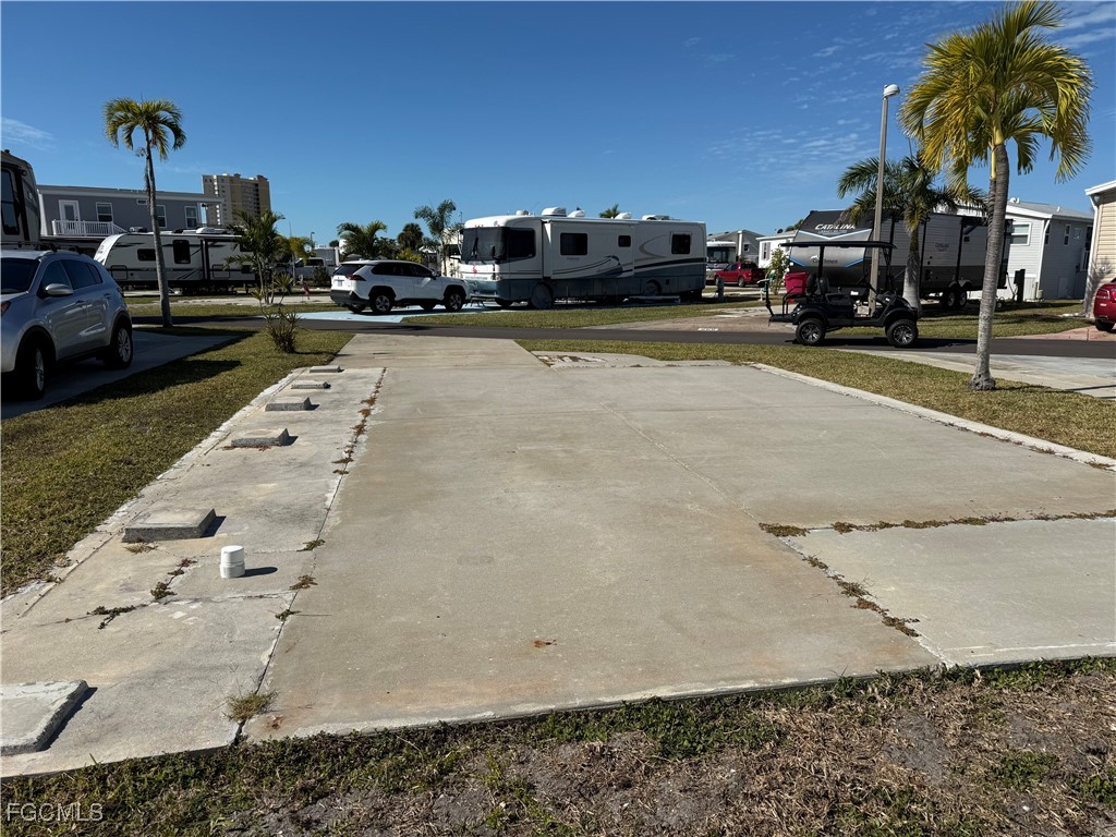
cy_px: 418
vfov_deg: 56.8
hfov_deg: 71.6
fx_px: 774
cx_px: 558
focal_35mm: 24
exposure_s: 1/10309
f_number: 1.78
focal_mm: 6.76
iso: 80
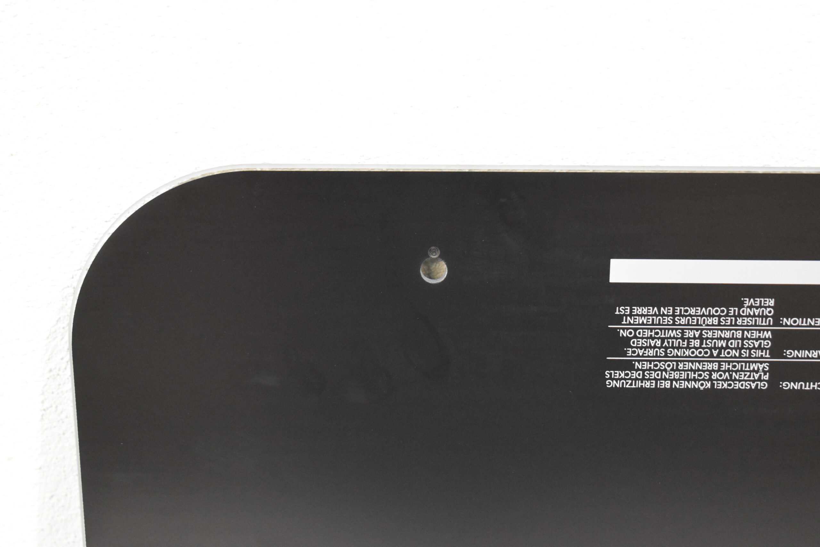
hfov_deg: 31.9
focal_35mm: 63
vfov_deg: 21.6
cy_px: 274
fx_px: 1435
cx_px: 410
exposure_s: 1/125
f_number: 5
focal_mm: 42
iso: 3600
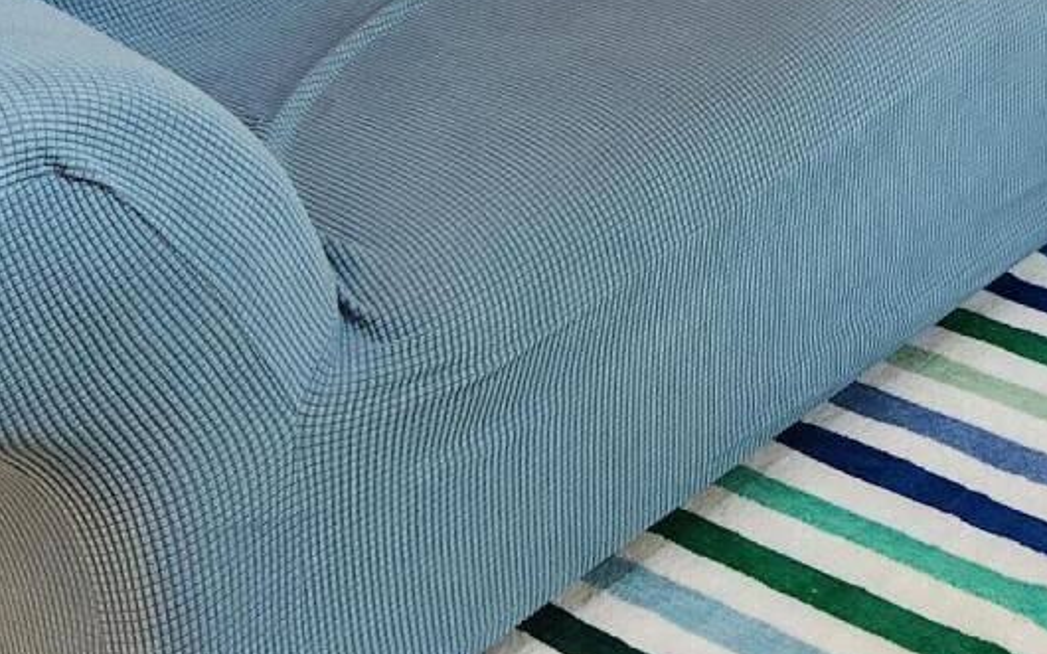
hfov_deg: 22.0
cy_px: -518
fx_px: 2625
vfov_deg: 12.9
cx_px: 956
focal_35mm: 92
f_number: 1.8
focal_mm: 5.4
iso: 125
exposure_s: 1/180
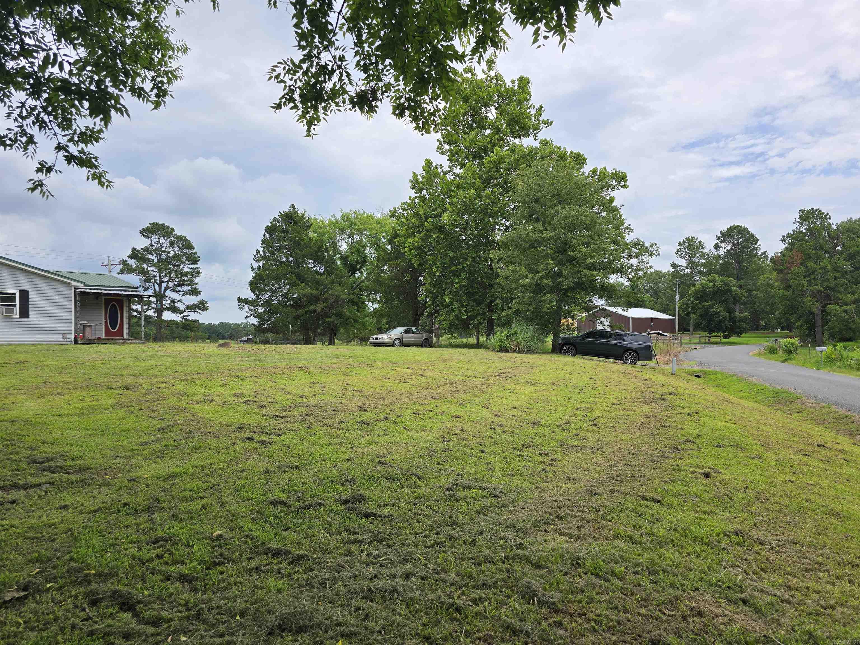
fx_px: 571
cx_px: 430
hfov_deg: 73.9
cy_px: 322
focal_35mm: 23
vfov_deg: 58.9
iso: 12
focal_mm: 6.3
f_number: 1.7
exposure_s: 1/794
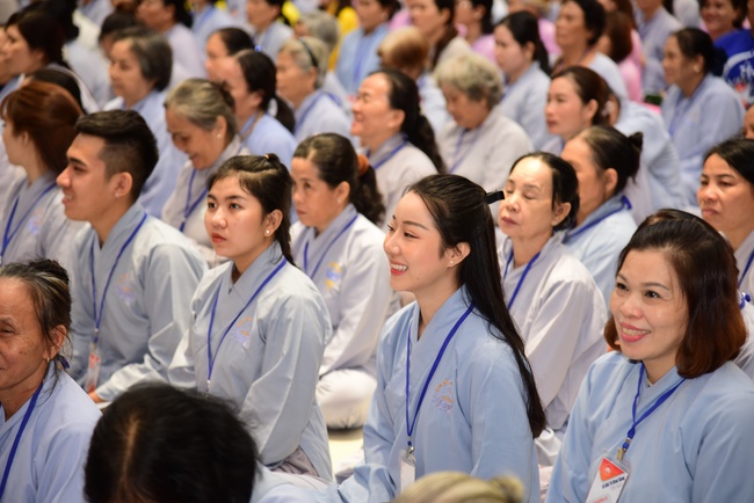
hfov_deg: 17.1
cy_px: 252
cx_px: 377
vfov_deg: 11.4
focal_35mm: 120
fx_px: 2514
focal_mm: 120
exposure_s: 1/50
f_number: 4
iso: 640
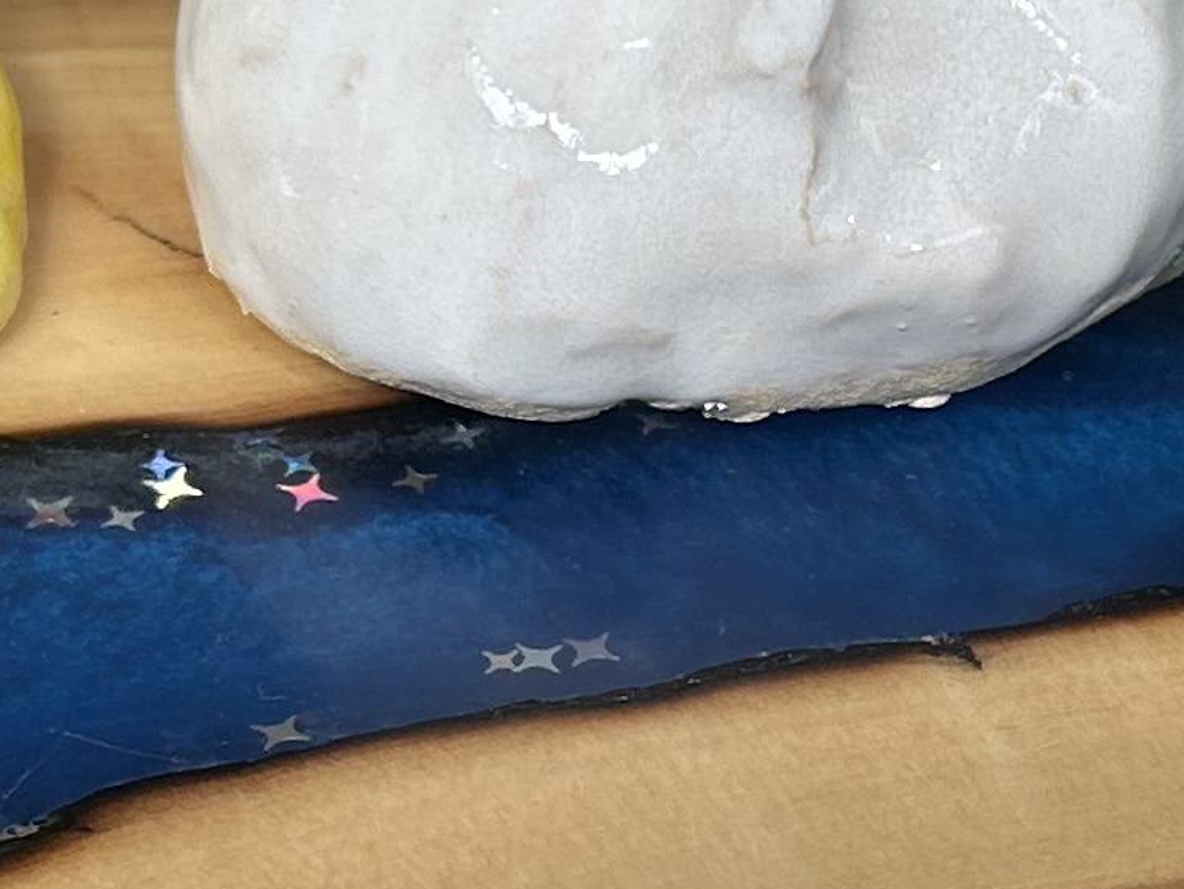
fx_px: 4825
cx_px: 692
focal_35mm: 141
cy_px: 671
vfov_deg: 10.5
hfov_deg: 14.0
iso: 64
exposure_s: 1/121
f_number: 1.5
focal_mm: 5.7
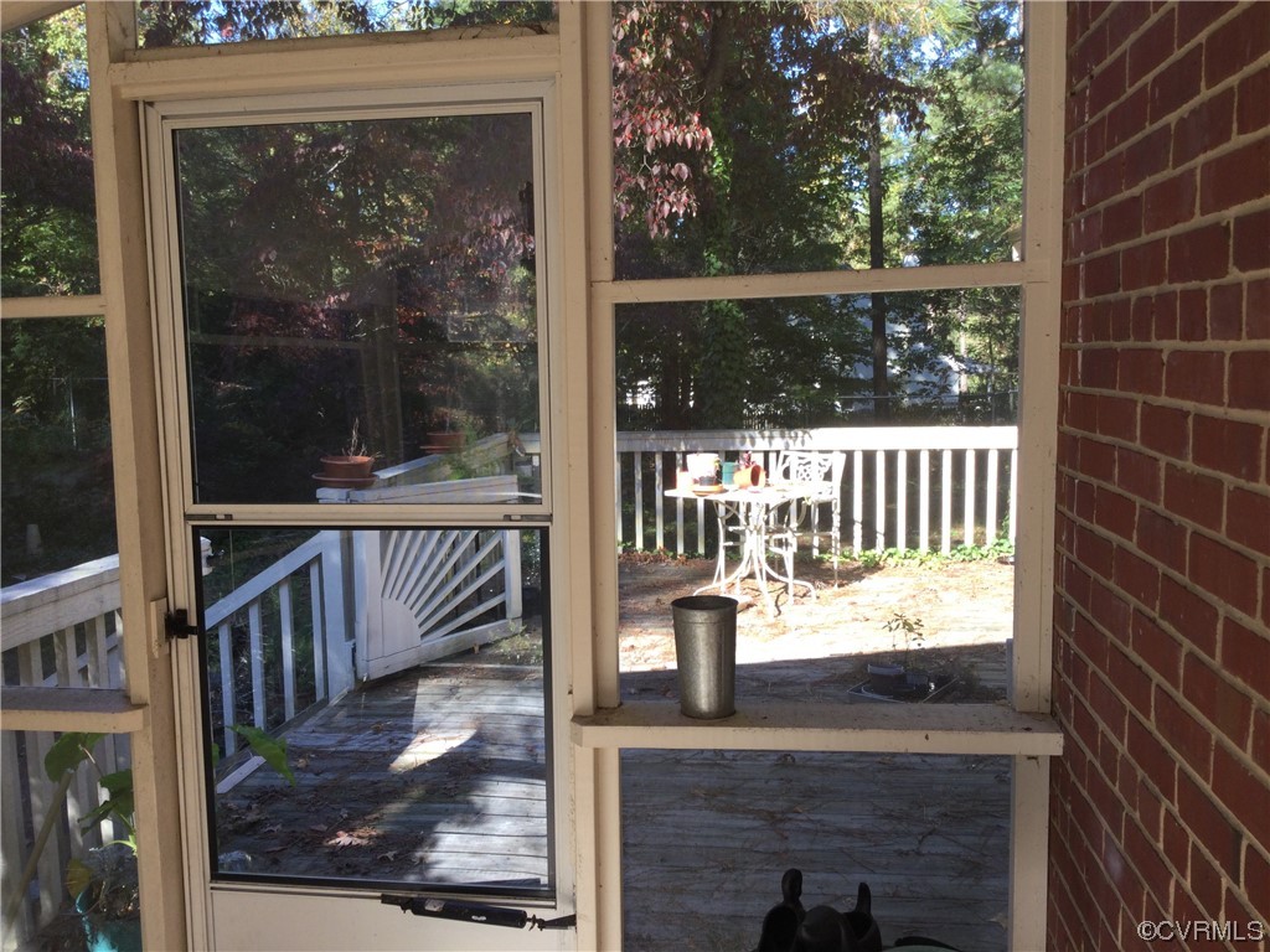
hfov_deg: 58.4
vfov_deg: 45.4
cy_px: 476
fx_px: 1137
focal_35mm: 31
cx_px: 635
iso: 25
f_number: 2.4
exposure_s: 1/125
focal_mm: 3.3
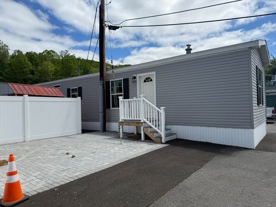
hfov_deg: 71.6
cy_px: 104
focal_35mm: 24
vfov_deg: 56.8
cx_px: 138
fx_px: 191
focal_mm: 6.76
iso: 80
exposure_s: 1/6711
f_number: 1.78
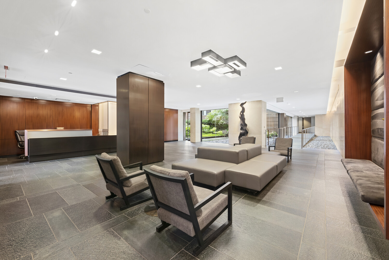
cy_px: 130
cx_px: 194
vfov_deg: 77.4
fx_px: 162
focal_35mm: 15
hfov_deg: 100.4
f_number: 11
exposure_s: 4
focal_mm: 15
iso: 200
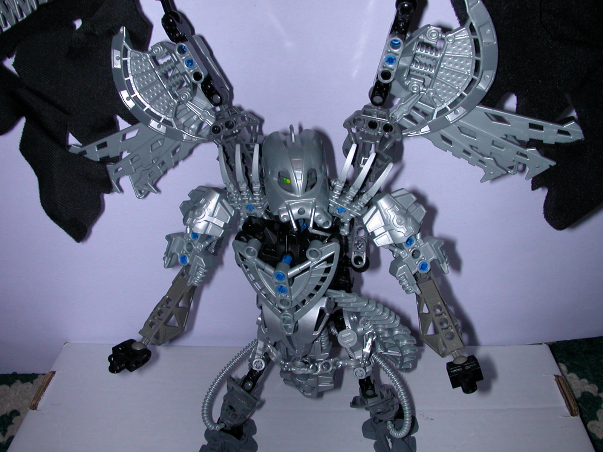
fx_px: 645
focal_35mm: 37
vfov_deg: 38.7
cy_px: 226
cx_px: 302
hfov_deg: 50.1
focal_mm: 5.6
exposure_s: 1/59.9
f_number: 4.5
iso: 100
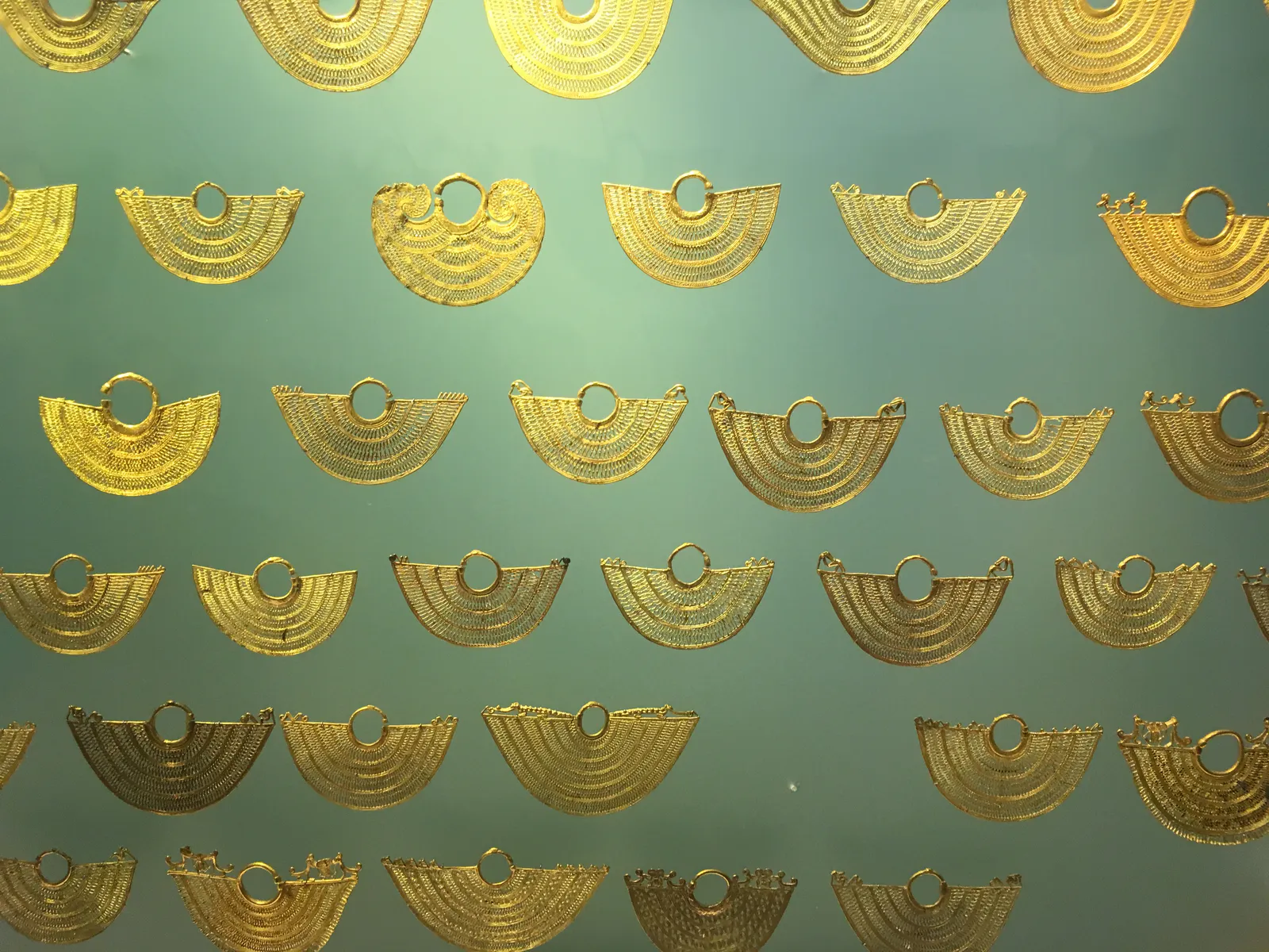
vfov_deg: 48.2
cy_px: 476
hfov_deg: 61.7
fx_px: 1063
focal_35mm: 29
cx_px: 634
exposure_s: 1/30
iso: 40
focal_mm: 4.15
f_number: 2.2
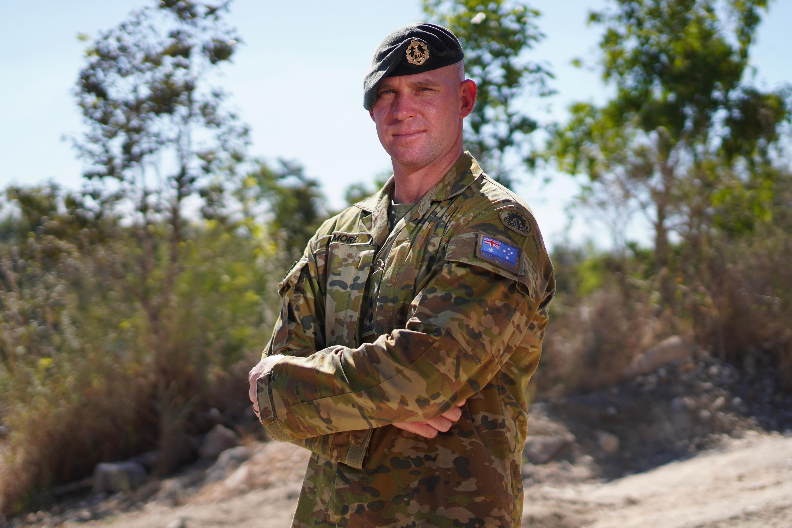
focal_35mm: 52
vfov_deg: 25.8
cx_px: 396
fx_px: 1155
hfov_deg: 37.9
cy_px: 264
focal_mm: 35
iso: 100
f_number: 1.8
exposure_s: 1/4000
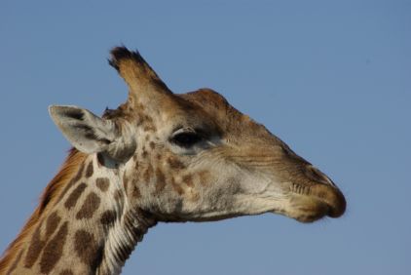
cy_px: 138
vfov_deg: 5.1
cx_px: 206
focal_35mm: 270
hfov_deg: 7.6
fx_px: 3085
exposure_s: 1/320
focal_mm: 180
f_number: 8
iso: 100
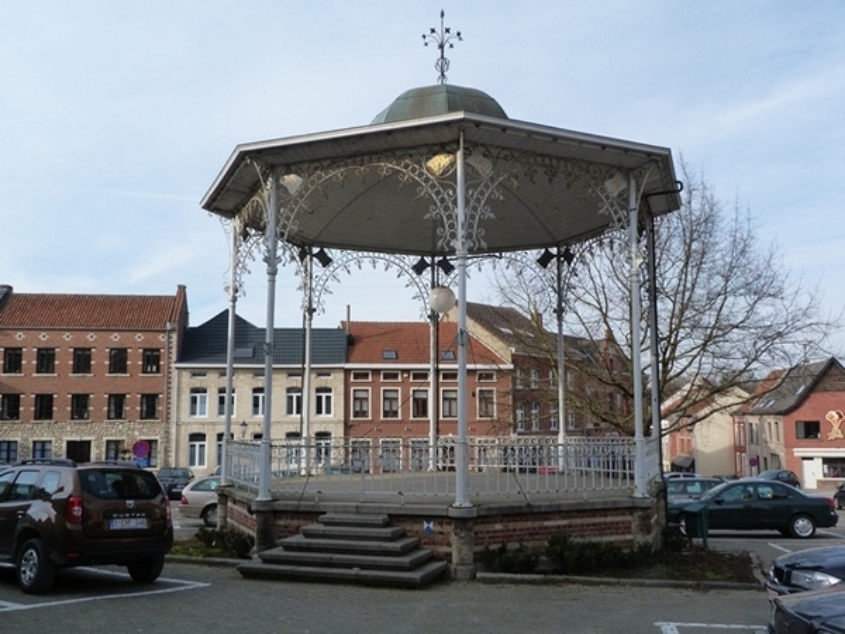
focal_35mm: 32
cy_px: 317
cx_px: 422
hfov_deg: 56.8
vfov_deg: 44.2
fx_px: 781
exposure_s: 1/250
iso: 125
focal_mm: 5.7
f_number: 5
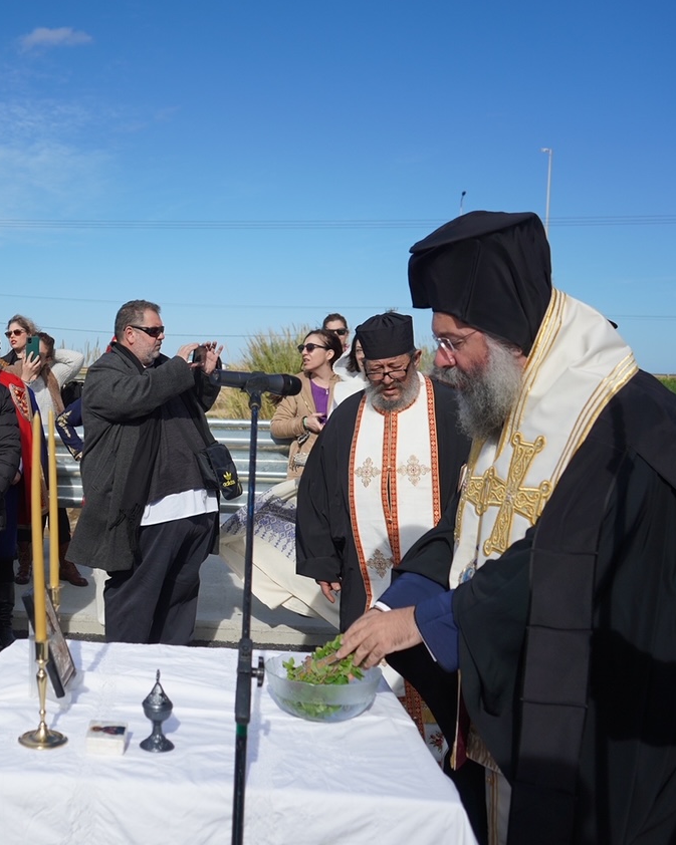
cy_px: 424
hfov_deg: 34.9
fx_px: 1001
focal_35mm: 40
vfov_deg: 45.8
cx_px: 52
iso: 100
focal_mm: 28
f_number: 4.5
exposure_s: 1/1250
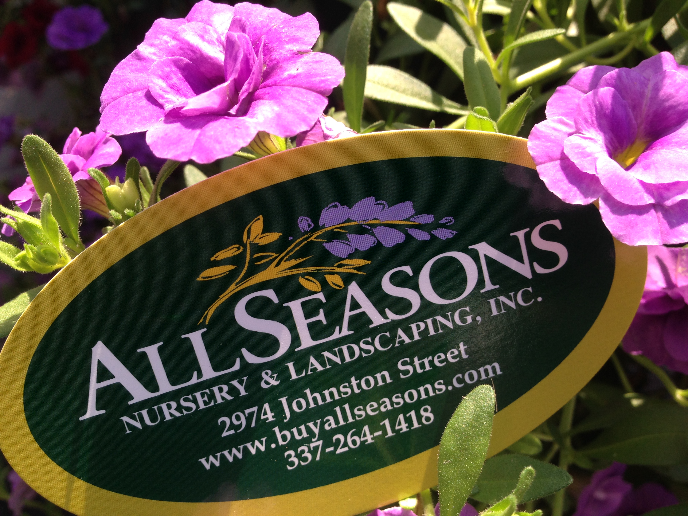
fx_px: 656
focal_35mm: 33
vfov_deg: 42.9
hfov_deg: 55.4
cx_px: 344
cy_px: 258
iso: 50
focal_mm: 4.12
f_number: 2.4
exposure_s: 1/191
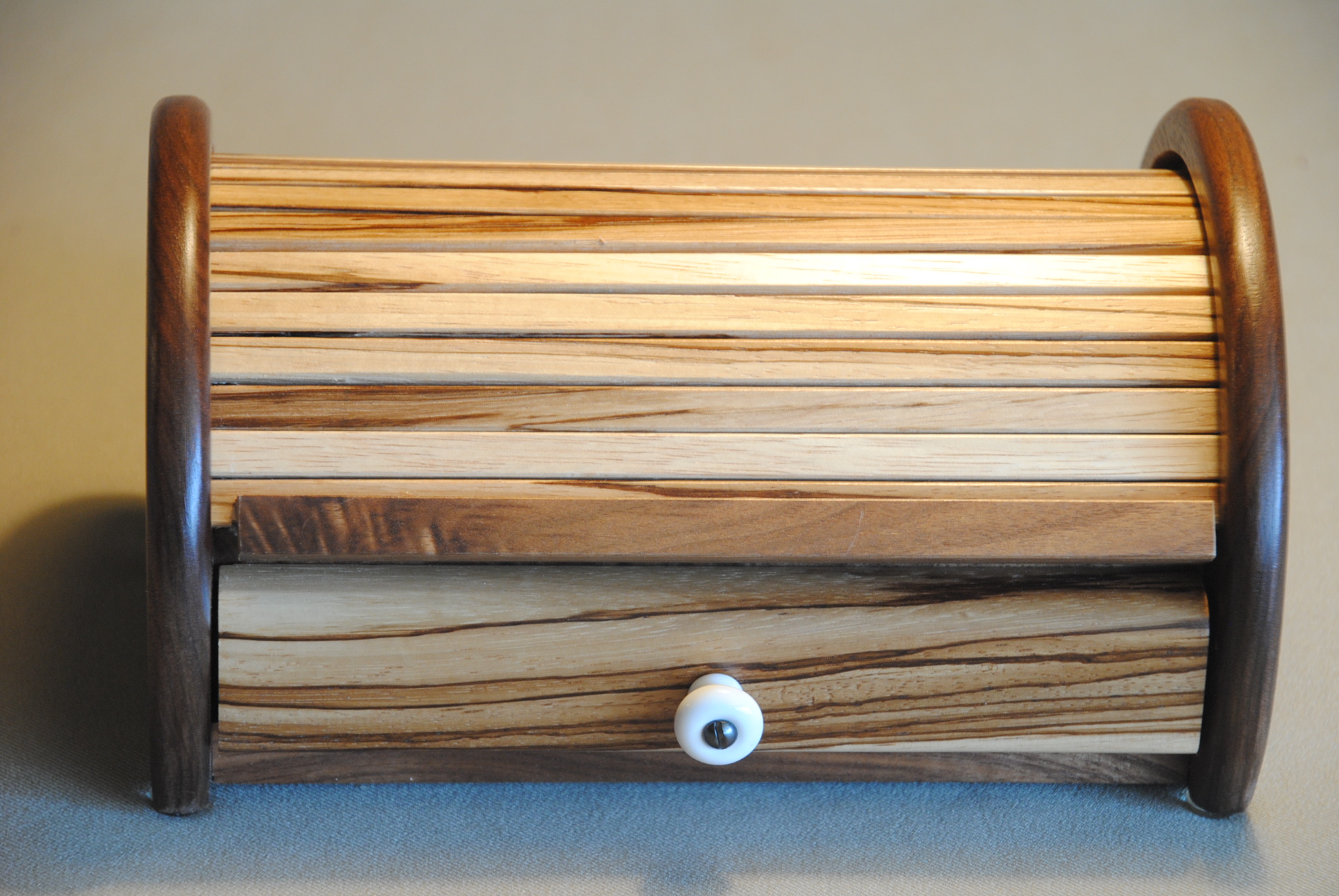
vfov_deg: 9.2
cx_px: 670
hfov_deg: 13.7
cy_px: 448
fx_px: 5586
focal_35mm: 150
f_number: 5.6
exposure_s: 1/13
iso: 400
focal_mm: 100
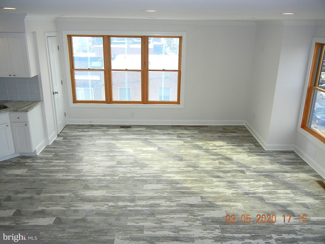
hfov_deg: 60.0
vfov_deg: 46.8
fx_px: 282
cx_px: 162
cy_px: 122
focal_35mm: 30
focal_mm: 5.4
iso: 160
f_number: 3.5
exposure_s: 1/238
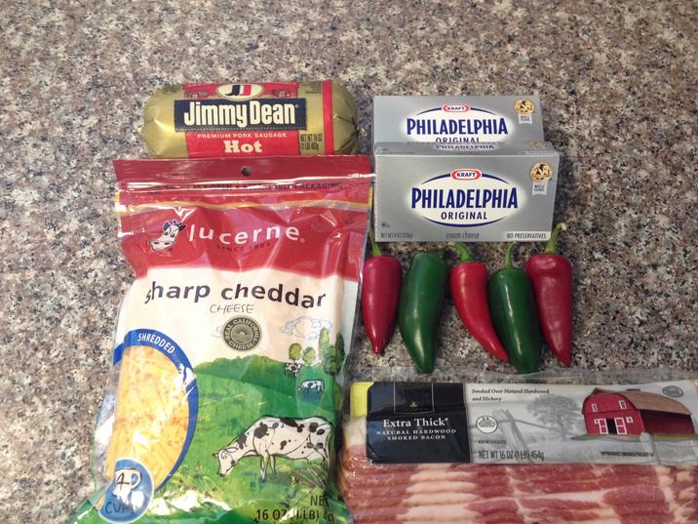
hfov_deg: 42.9
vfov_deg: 32.8
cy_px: 320
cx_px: 384
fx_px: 887
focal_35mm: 44
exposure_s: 1/20
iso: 125
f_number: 2.4
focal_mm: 4.28
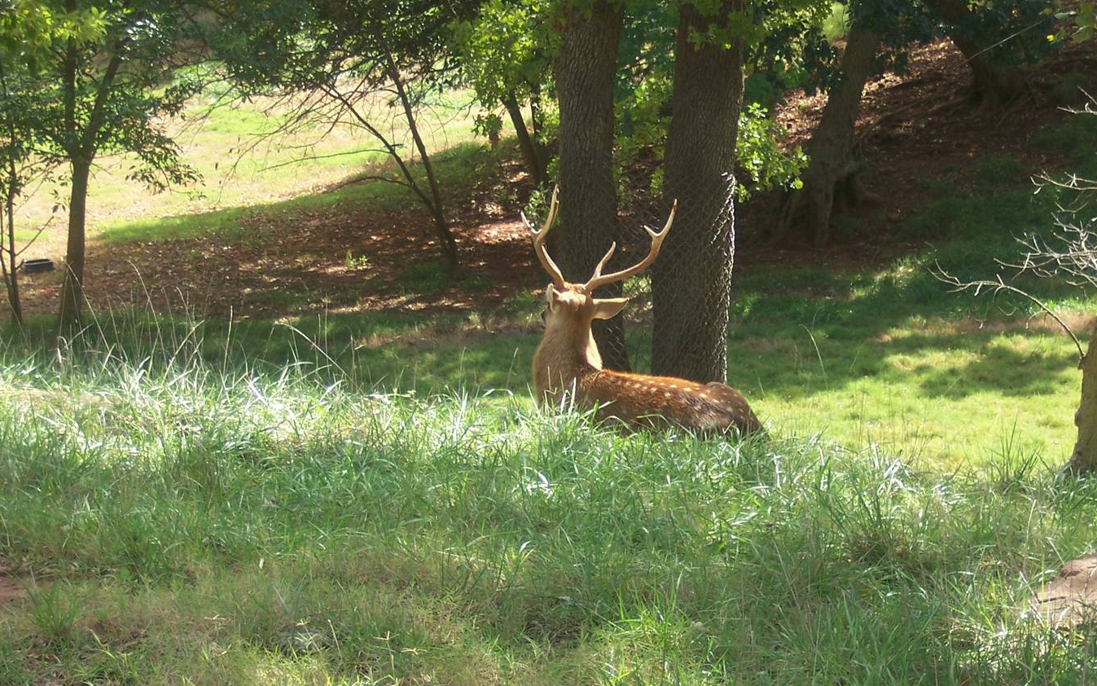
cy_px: 364
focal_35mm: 136
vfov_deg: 9.6
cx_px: 582
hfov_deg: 15.4
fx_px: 4066
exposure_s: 1/125
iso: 80
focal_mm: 18
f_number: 4.8
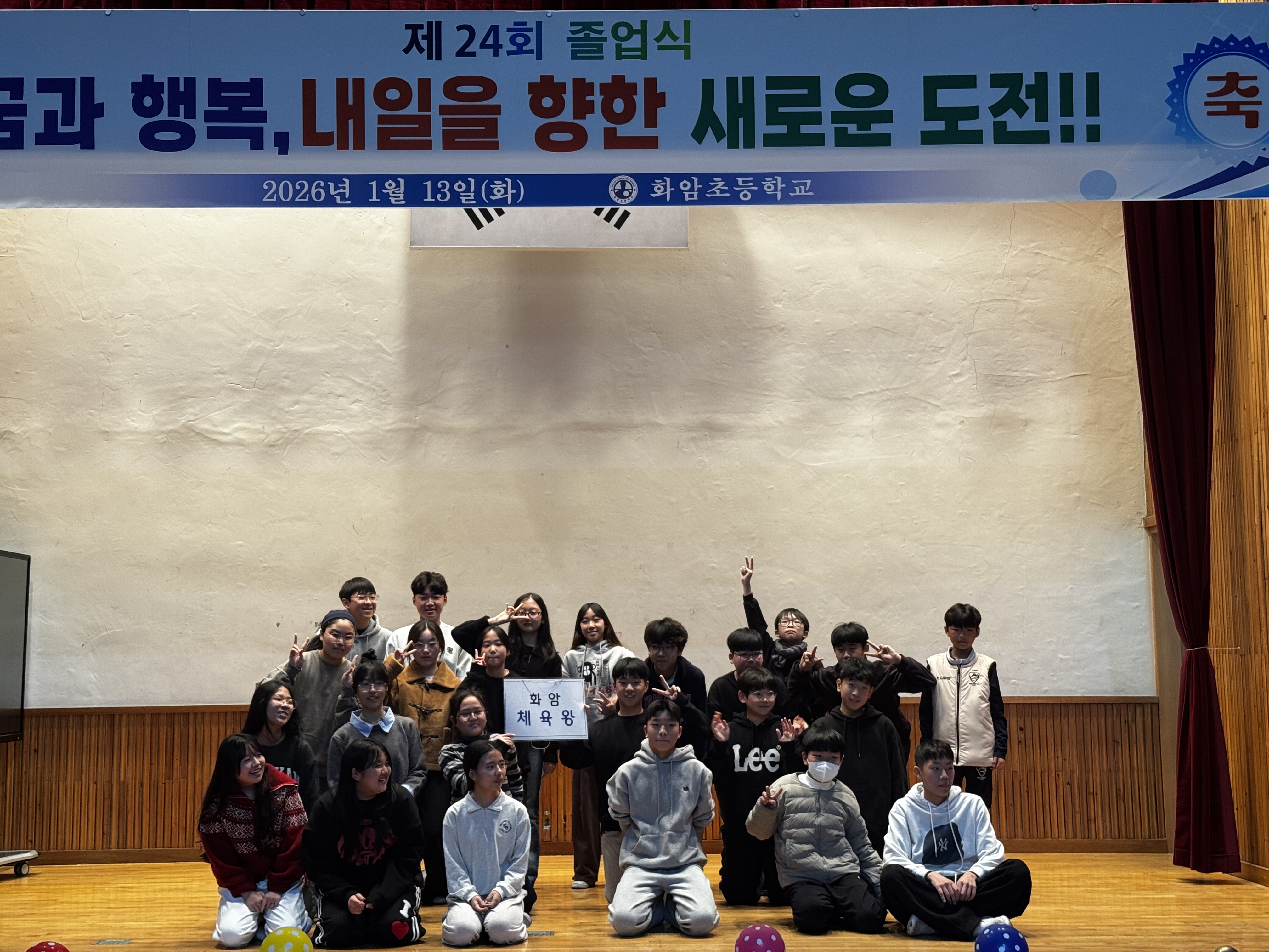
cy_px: 476
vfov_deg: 30.3
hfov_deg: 39.7
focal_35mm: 48
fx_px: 1760
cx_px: 634
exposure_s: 1/60
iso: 160
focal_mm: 6.76
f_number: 1.78
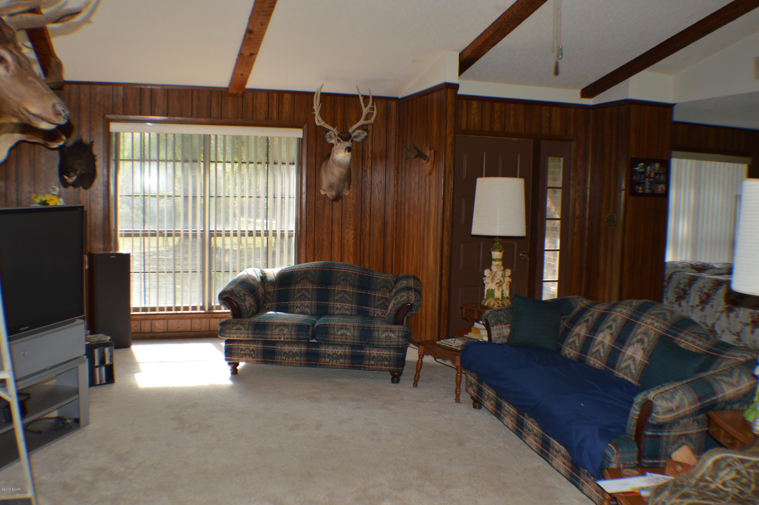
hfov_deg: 49.6
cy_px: 252
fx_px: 821
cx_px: 380
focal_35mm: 39
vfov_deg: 34.1
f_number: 4.2
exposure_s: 1/125
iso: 180
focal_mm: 26
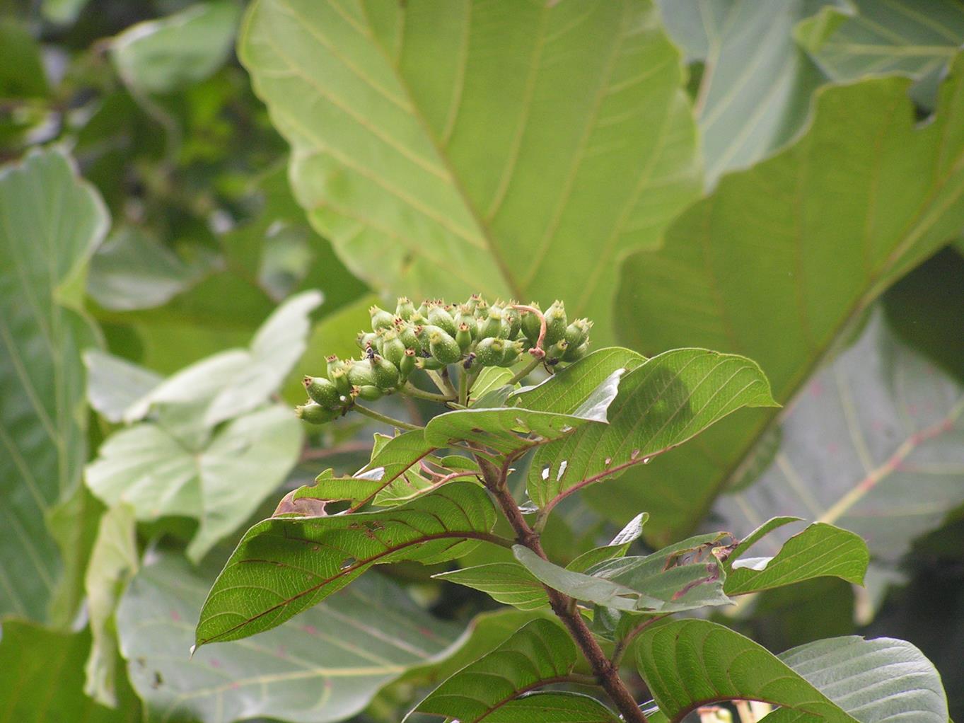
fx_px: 8549
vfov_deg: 4.8
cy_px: 362
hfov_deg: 6.5
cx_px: 482
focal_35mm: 307
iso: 100
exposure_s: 1/400
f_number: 3.5
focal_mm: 50.9
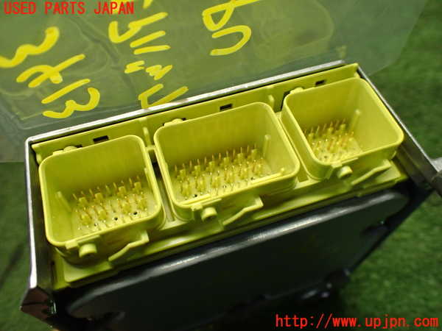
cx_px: 221
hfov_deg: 60.0
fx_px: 383
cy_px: 166
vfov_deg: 46.8
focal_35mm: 30
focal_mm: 5.4
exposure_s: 1/125
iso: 400
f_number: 2.3
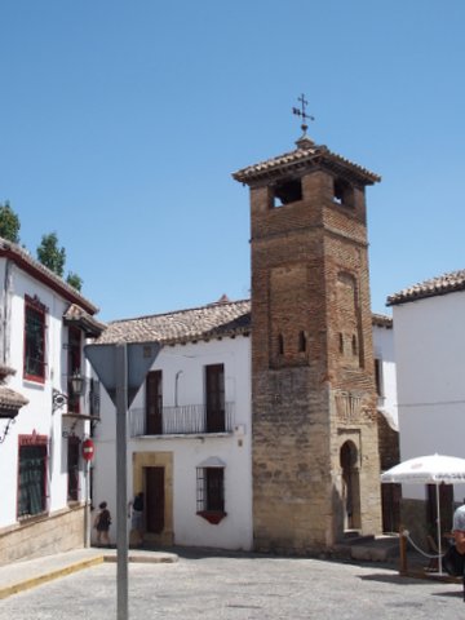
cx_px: 232
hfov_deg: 34.3
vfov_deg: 44.8
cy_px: 310
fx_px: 752
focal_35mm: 42
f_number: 4
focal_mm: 9
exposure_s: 1/800
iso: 100
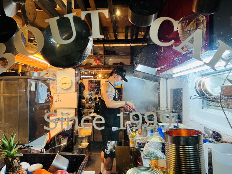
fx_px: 174
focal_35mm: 26
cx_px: 116
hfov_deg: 67.3
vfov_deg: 53.1
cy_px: 87
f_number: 1.5
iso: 200
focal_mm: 5.7
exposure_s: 1/60
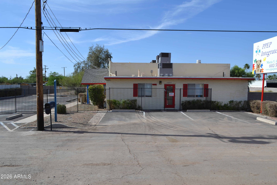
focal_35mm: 27
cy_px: 92
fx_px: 208
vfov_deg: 47.9
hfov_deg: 67.4
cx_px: 138
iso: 100
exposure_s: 1/250
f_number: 8
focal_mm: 18
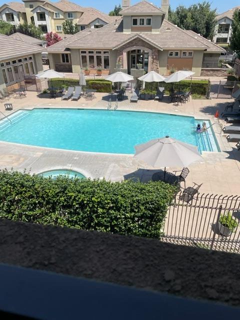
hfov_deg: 53.1
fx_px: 240
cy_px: 160
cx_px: 120
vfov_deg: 67.3
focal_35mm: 26
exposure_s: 1/4651
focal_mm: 4.2
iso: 32
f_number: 1.6
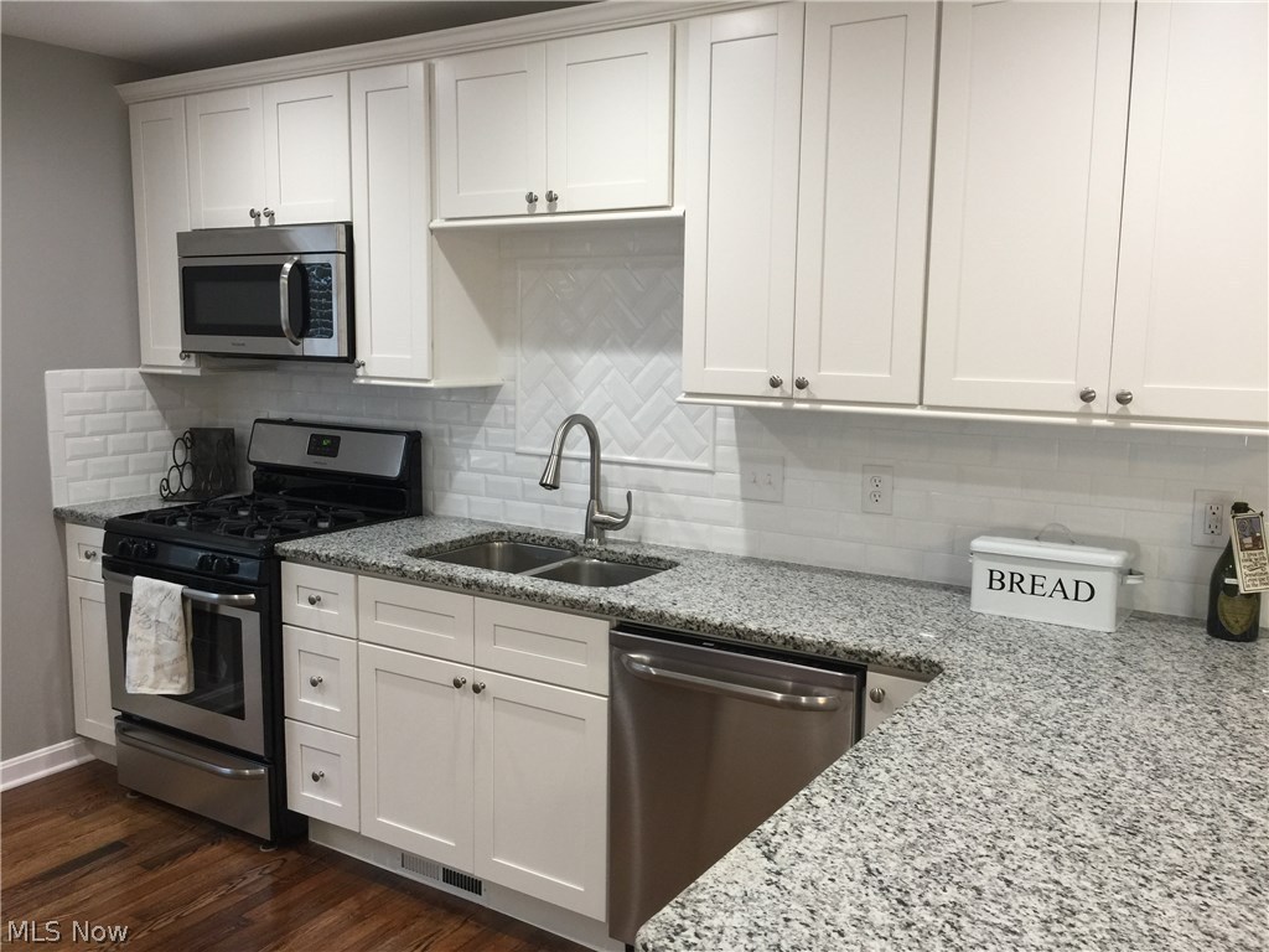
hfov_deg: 61.7
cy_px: 476
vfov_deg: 48.2
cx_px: 634
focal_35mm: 29
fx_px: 1063
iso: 40
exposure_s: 1/30
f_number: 2.2
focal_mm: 4.15
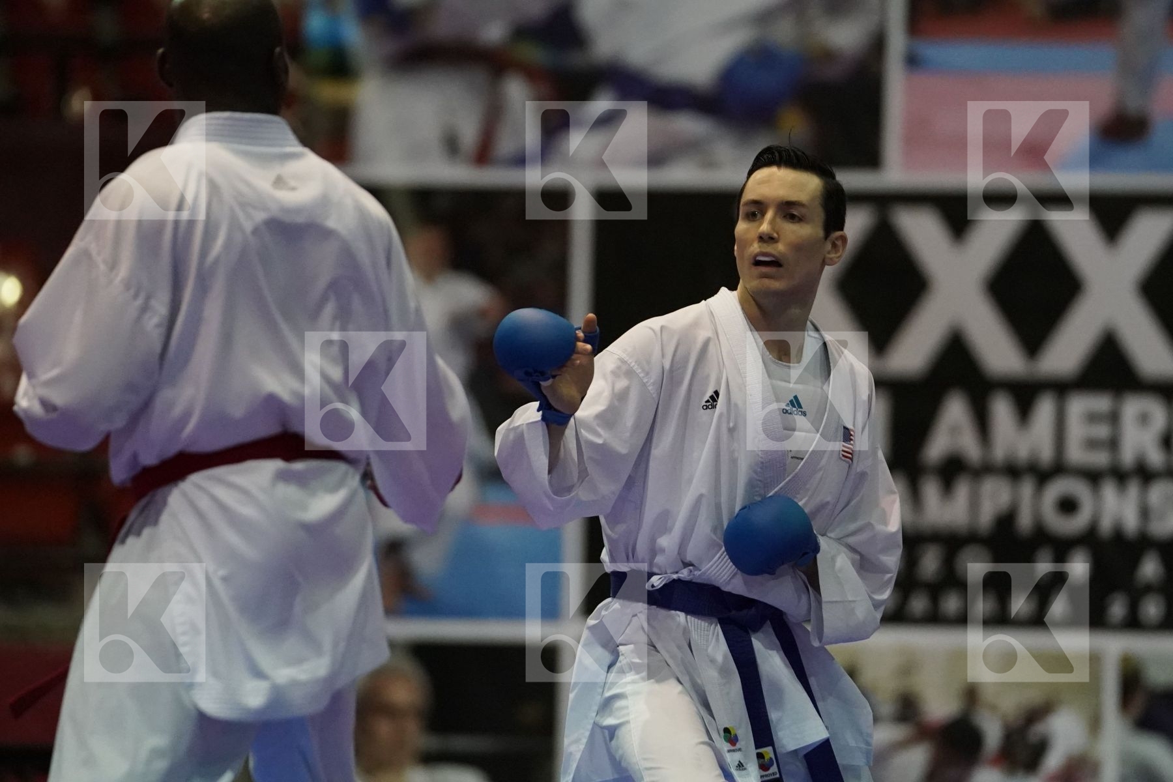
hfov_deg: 7.3
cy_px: 391
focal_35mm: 283
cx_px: 586
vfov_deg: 4.9
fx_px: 9220
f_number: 2.8
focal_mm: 189
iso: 6400
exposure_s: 1/800
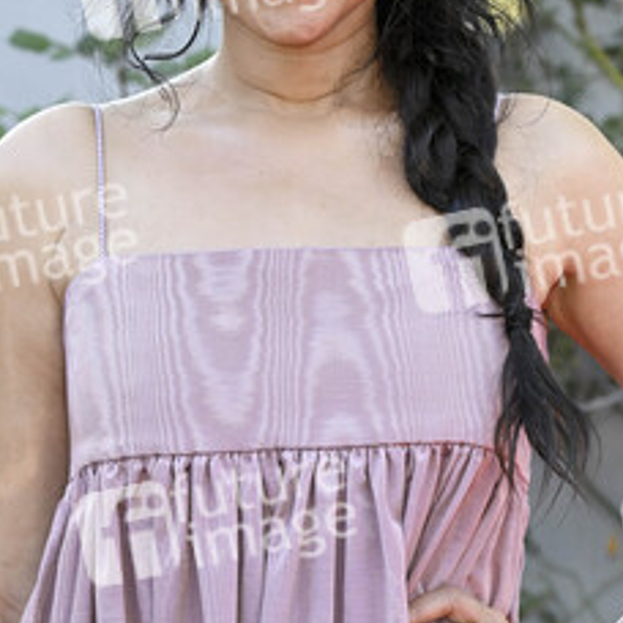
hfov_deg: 9.5
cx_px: 295
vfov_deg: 9.4
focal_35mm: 185
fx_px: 3767
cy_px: 112
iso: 640
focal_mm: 83
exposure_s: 1/320
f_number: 5.6
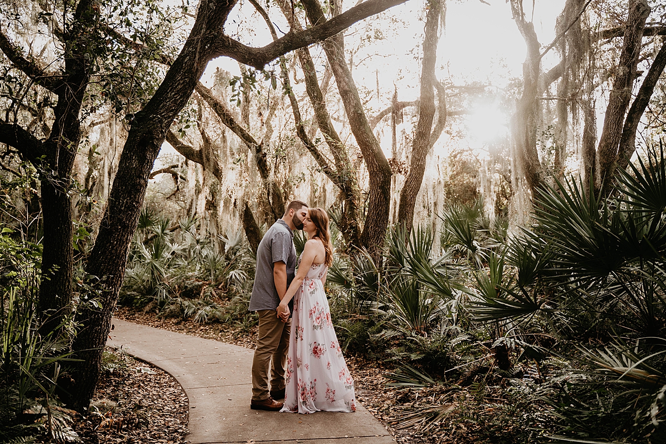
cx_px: 333
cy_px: 222
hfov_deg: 60.3
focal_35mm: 31
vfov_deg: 42.3
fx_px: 573
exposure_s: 1/400
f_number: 2.8
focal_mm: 31
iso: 640
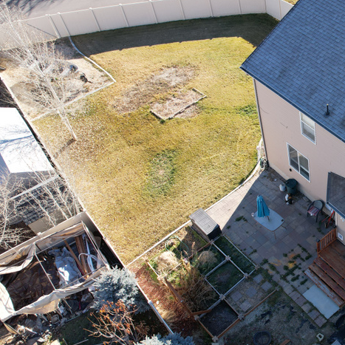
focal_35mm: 41
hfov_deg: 36.9
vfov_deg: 40.7
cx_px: 341
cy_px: 207
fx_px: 462
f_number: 2.8
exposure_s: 1/640
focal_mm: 8.38
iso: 140
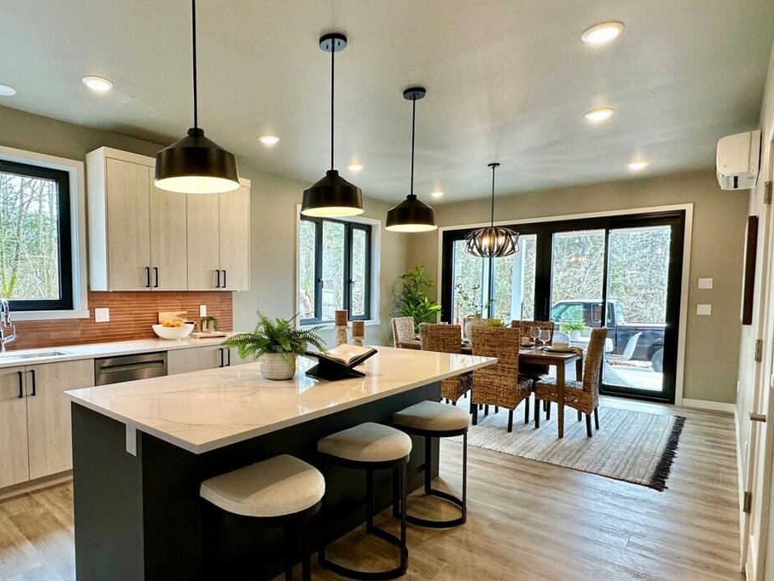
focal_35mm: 21
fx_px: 470
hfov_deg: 77.6
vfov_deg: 63.3
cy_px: 322
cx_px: 292
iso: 160
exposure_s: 1/120
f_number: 2.2
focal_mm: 2.22
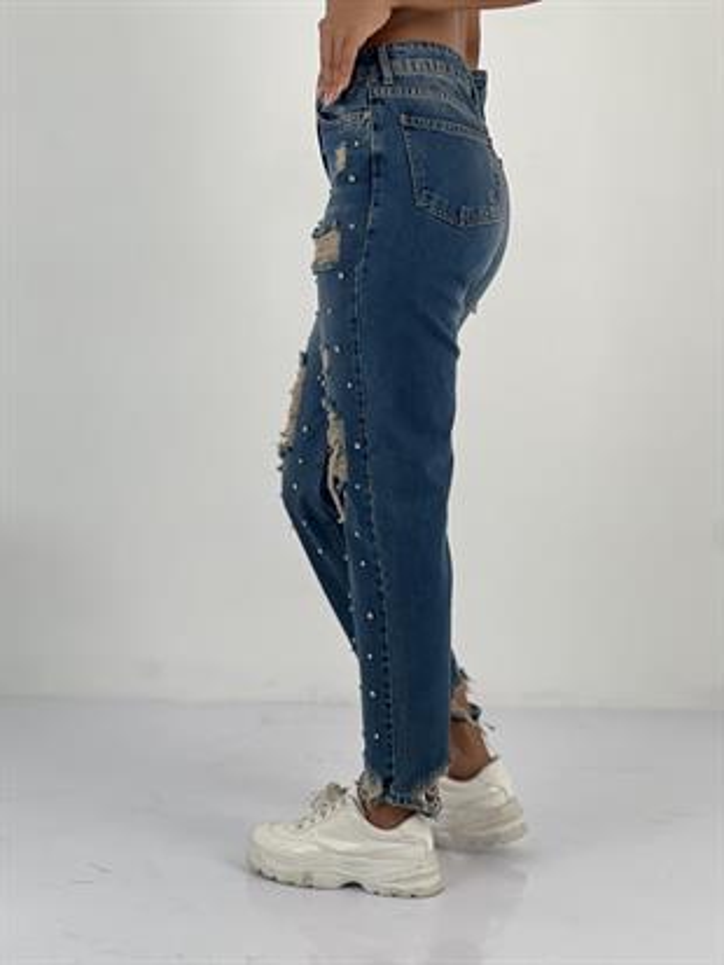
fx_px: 2146
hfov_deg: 19.1
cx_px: 362
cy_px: 482
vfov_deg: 25.3
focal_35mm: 77
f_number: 2.8
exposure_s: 1/100
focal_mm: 9
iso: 32
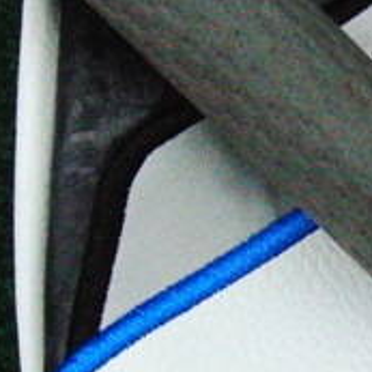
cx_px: 488
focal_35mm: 121
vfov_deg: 14.3
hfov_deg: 13.8
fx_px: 1471
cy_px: 323
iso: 3200
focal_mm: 6.42
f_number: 3.6
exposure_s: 1/800
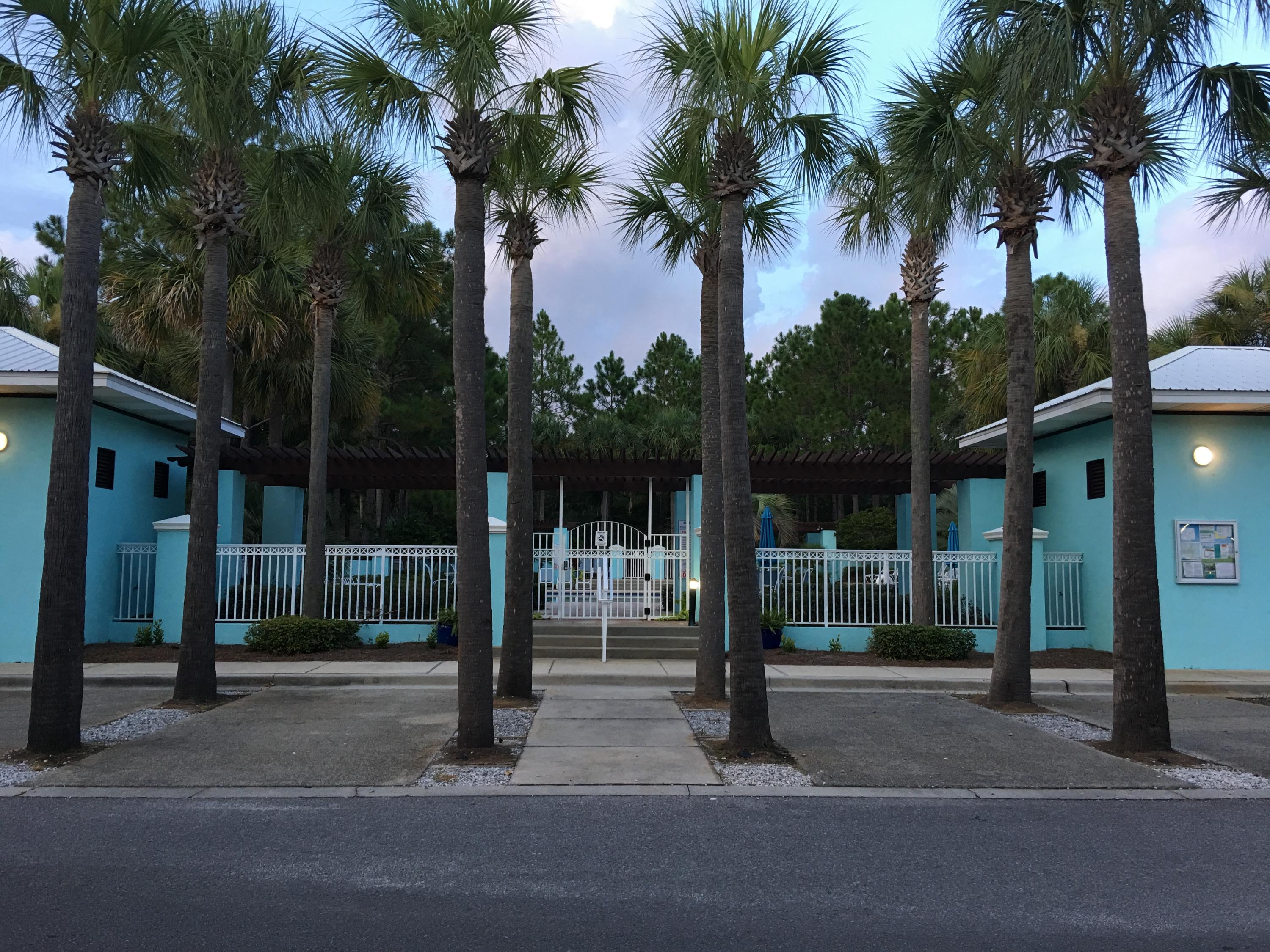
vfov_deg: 48.2
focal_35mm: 29
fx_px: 1064
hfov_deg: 61.7
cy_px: 476
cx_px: 635
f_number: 2.2
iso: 25
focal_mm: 4.15
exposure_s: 1/15
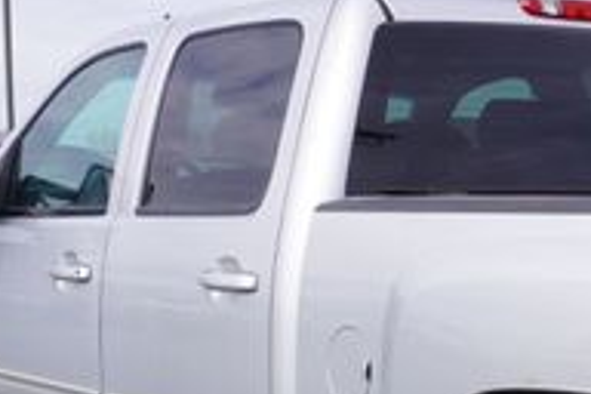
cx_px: 665
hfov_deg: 19.5
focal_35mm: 100
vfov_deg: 13.3
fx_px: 1642
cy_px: 486
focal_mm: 20
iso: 100
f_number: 9
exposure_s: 1/125
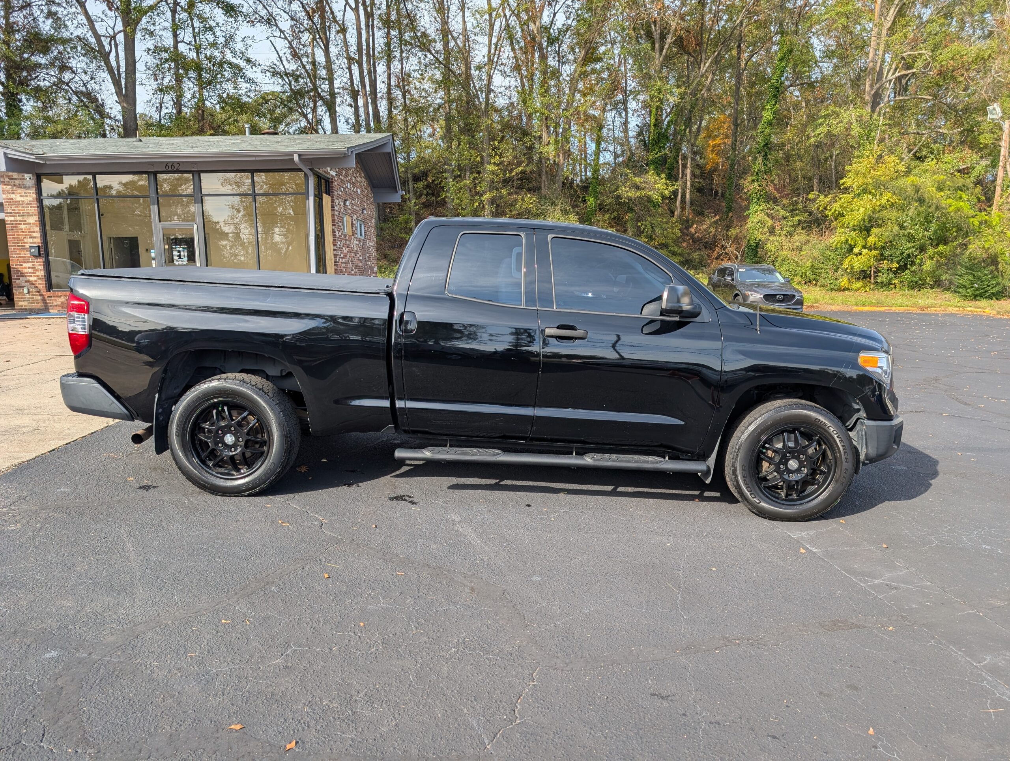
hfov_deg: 71.5
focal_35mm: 24
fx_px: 701
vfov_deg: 56.9
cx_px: 505
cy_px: 380
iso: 20
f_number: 1.68
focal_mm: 6.9
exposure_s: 1/484
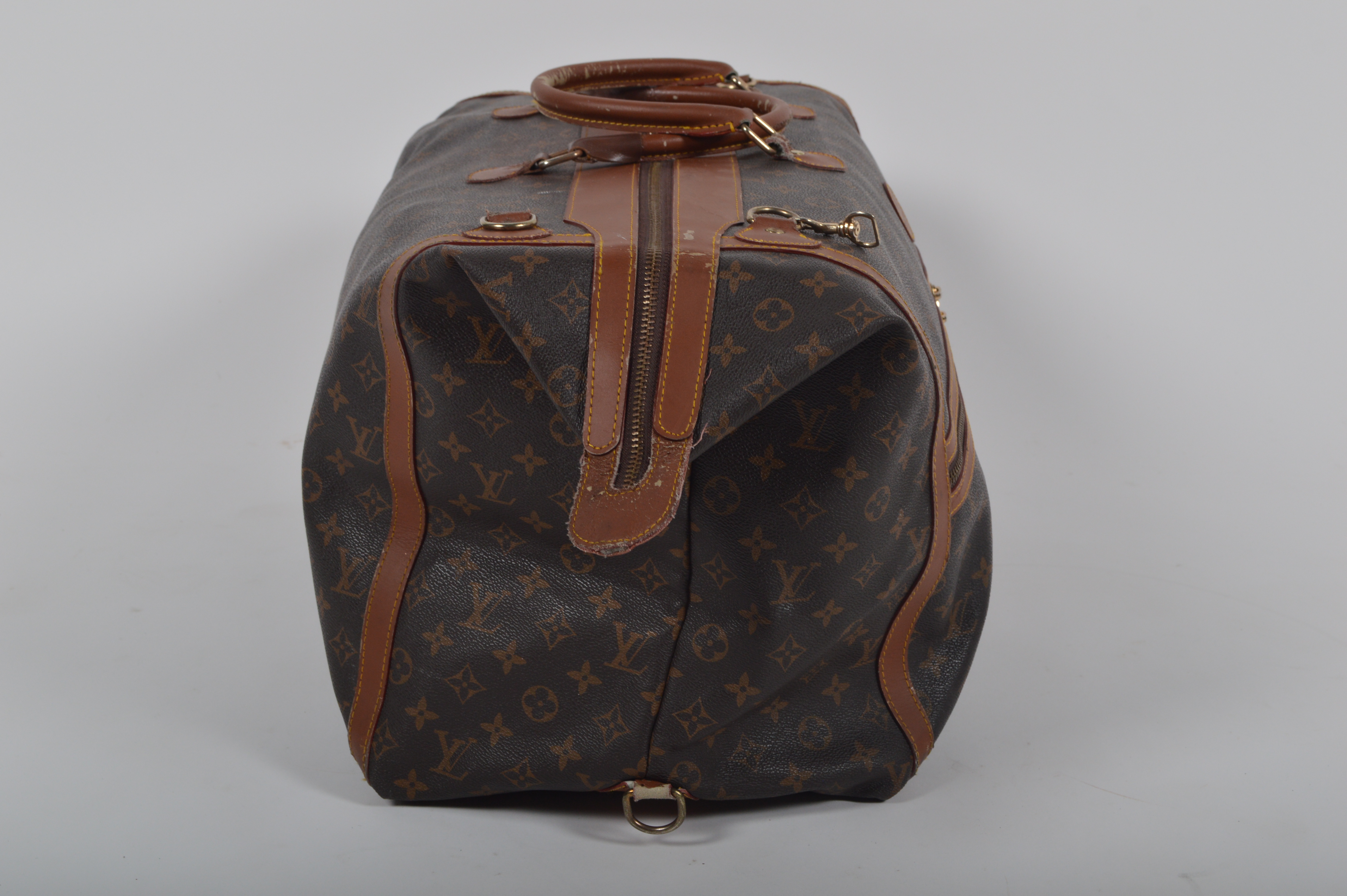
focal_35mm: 54
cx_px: 674
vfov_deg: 25.0
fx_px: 2019
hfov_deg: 36.9
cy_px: 448
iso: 200
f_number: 10
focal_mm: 36
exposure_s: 1/200
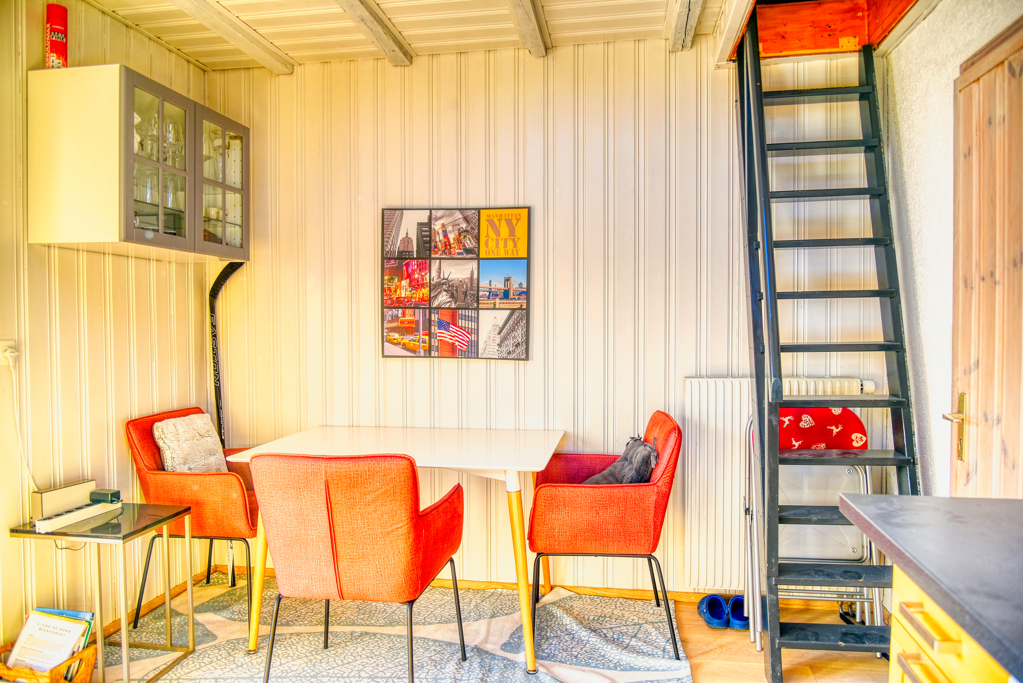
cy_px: 342
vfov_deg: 53.2
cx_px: 512
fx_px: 682
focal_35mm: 24
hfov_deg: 73.7
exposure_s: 1/200
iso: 250
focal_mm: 24
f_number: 7.1
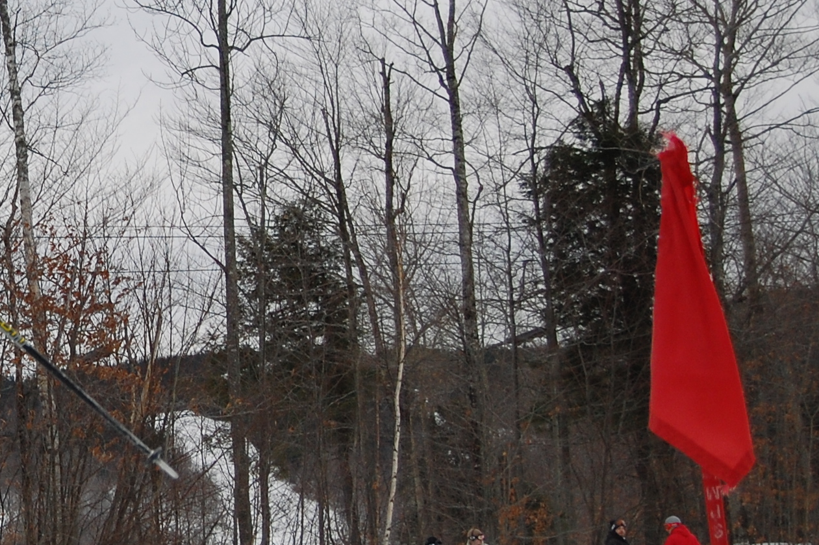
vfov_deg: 10.9
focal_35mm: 125
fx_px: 2846
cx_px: -149
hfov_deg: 15.8
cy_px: 253
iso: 450
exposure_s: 1/500
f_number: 4.8
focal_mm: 35
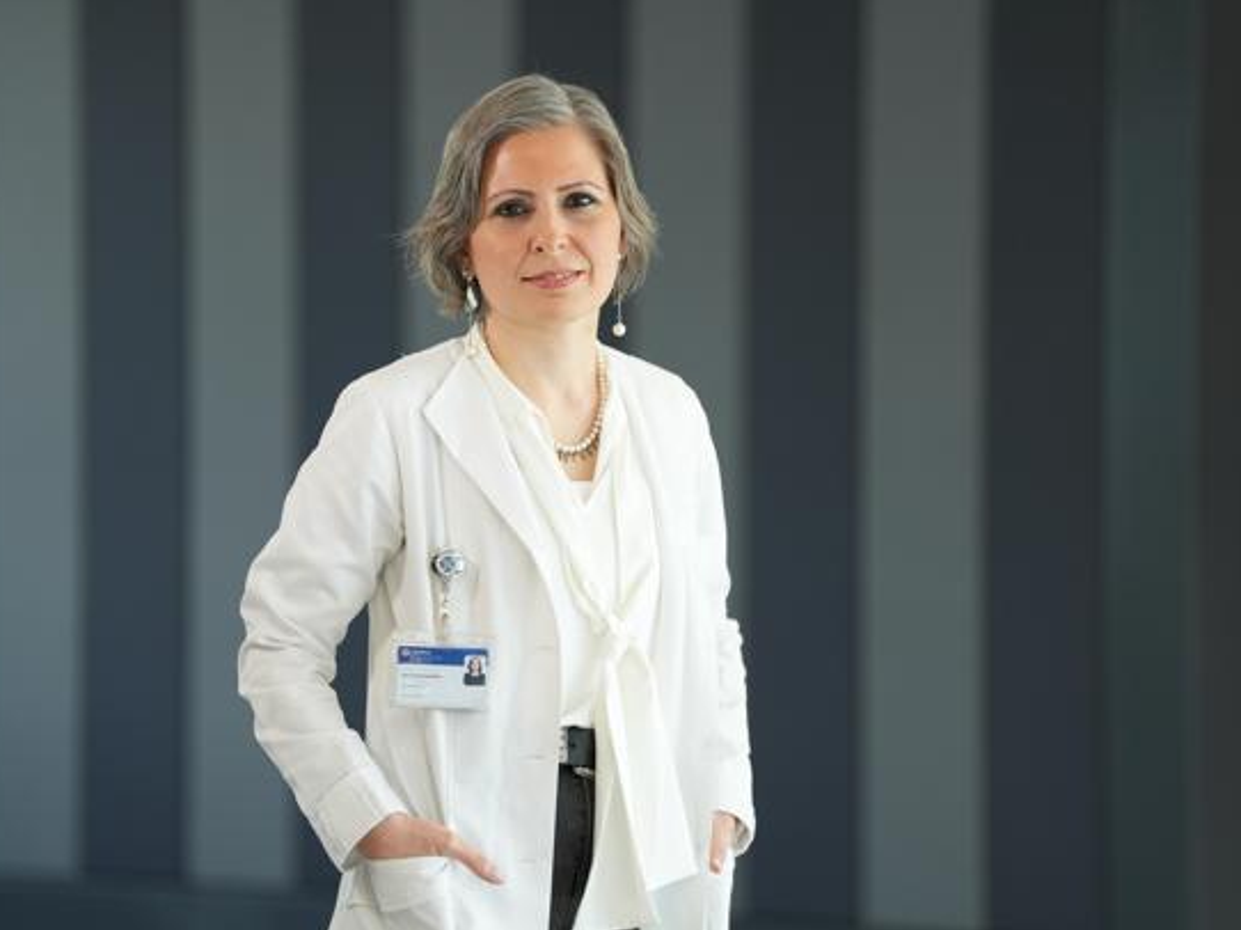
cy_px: 465
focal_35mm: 202
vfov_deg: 7.3
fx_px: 7239
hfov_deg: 9.8
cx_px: 562
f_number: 2.8
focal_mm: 185
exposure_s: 1/100
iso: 160
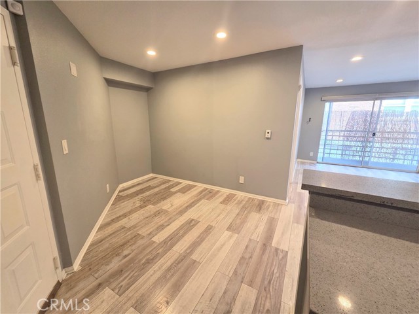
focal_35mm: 13
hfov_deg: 106.2
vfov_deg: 89.9
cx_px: 210
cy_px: 157
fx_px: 157
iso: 200
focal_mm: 2.2
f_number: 2.2
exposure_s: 1/60
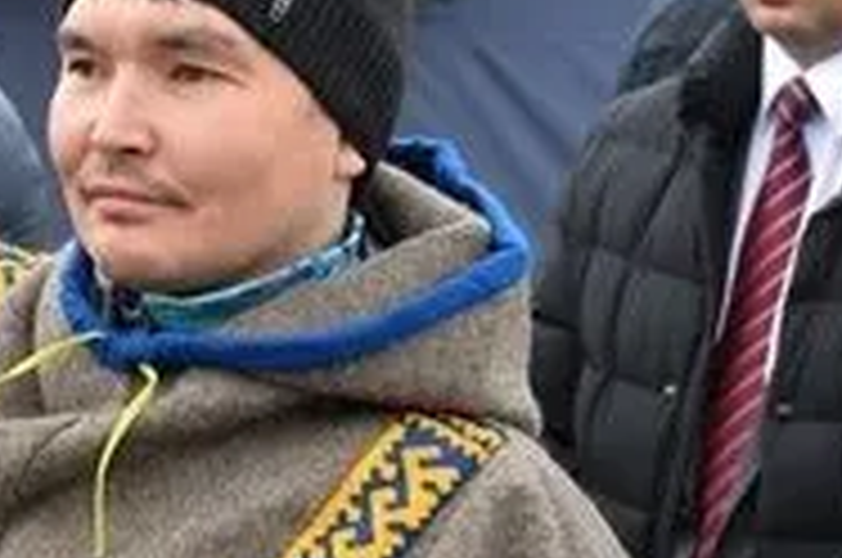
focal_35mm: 135
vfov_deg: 10.1
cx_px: 45
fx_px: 3152
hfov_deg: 15.0
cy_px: 270
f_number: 6.3
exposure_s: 1/320
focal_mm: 56
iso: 400
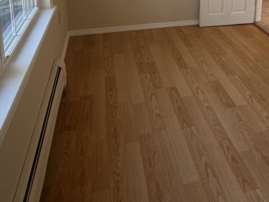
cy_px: -30
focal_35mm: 36
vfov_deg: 33.5
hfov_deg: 50.1
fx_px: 280
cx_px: 188
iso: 320
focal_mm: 2.22
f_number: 2.2
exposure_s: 1/121
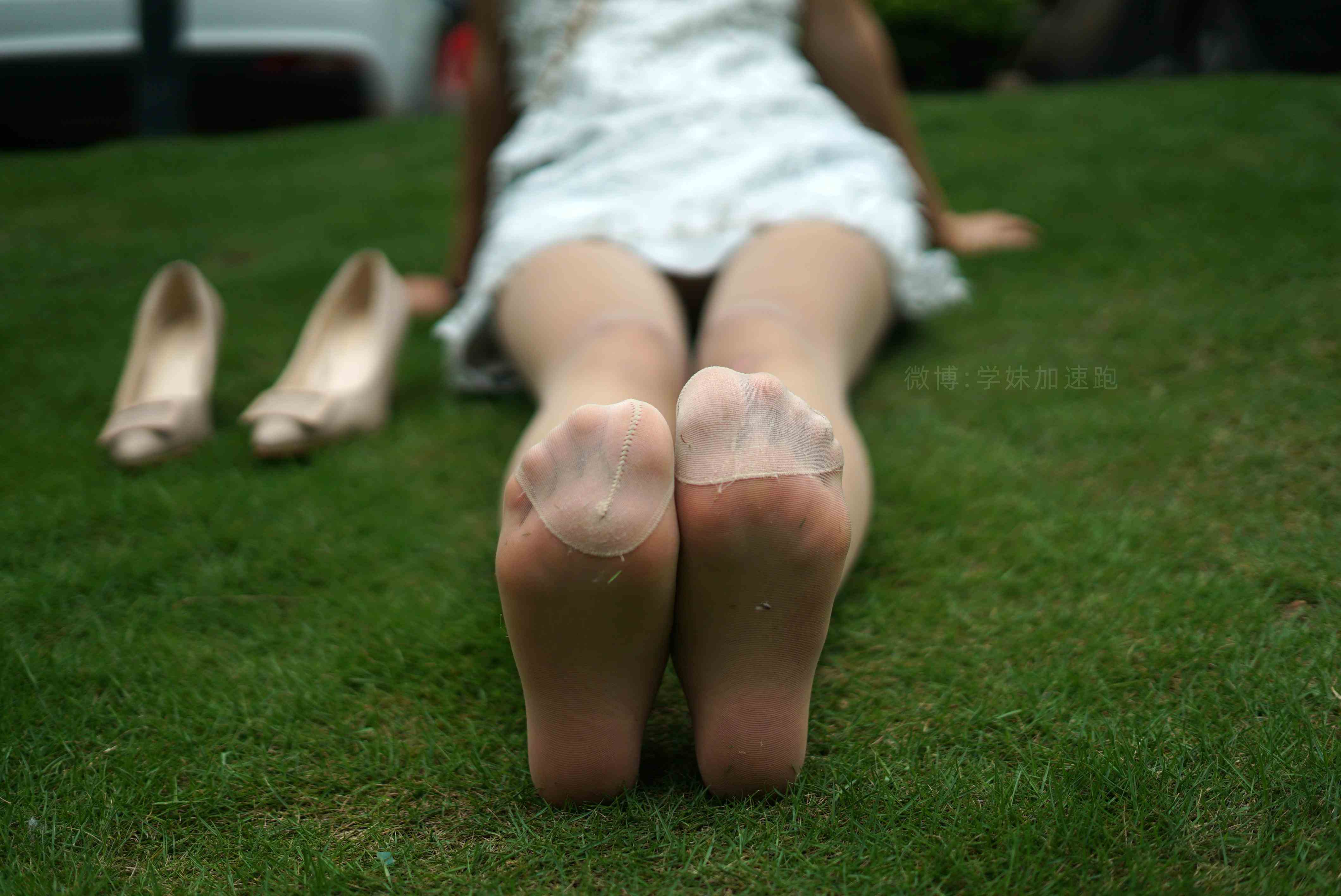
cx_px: 670
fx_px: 1863
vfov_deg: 27.0
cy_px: 448
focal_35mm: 50
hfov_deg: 39.6
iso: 250
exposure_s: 1/8000
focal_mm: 50
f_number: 1.8
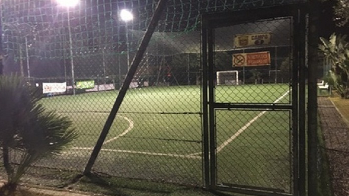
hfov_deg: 61.0
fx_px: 296
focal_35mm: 32
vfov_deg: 36.7
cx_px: 175
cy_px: 100
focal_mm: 4.15
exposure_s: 1/17
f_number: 2.2
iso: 400
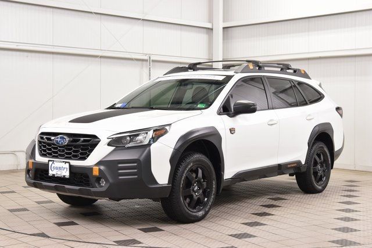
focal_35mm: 60
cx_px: 186
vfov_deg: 22.6
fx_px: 620
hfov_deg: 33.4
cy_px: 124
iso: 1600
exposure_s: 1/60
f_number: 8
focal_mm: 40
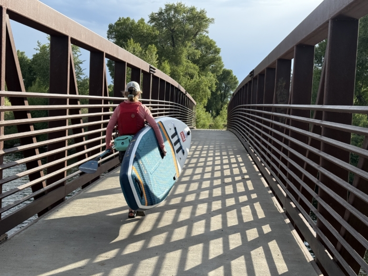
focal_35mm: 48
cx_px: 184
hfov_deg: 39.7
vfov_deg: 30.3
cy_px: 138
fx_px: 510
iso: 100
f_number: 1.78
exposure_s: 1/3226
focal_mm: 6.76
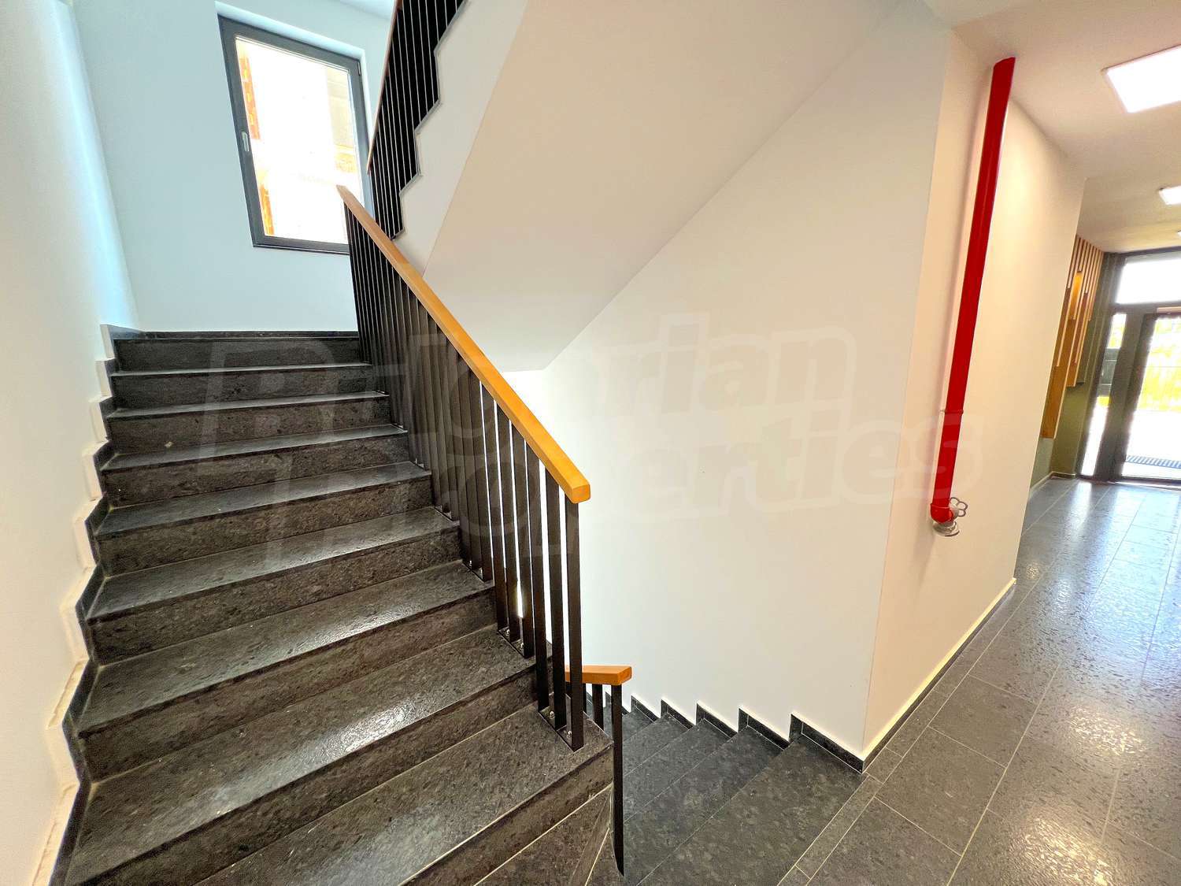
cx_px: 590
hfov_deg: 106.2
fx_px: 444
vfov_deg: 89.9
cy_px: 443
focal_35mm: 13
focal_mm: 1.57
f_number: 1.8
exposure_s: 1/100
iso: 125
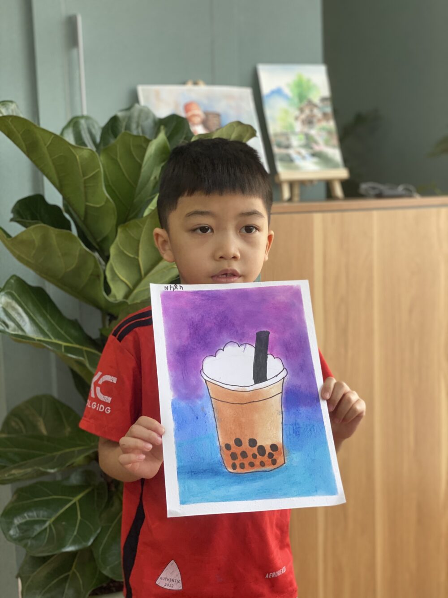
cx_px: 224
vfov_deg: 36.8
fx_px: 897
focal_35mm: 52
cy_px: 299
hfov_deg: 28.0
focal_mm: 6
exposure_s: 1/122
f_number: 2
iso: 64
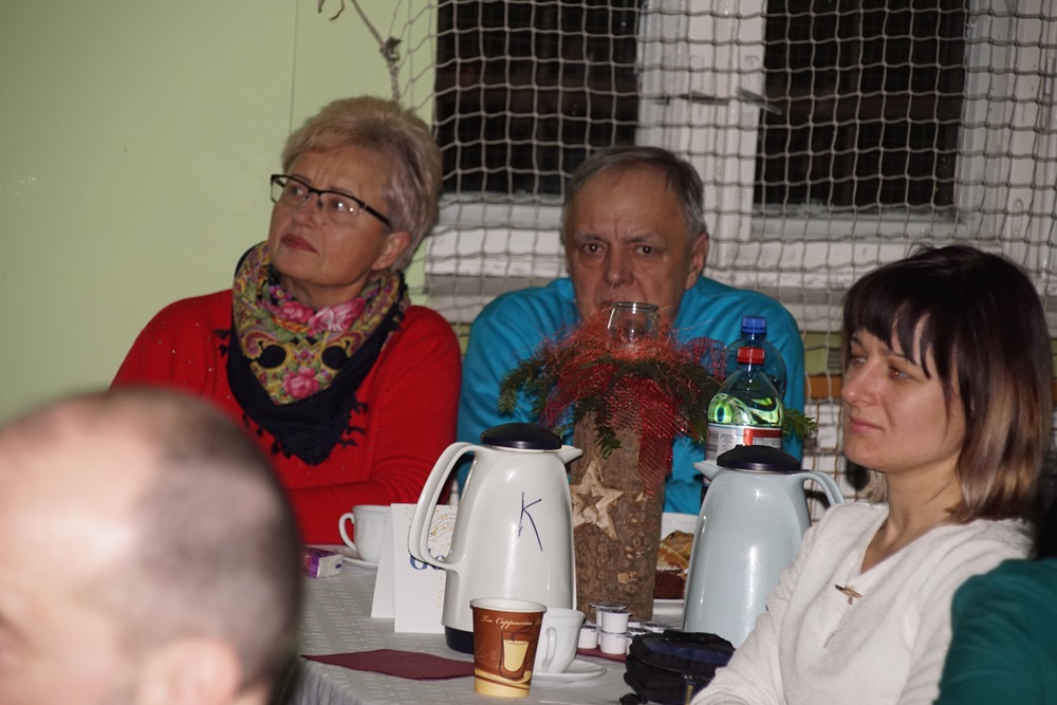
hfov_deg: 11.4
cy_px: 352
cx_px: 528
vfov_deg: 7.6
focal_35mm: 180
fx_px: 5285
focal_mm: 120
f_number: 5.6
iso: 800
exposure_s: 1/60
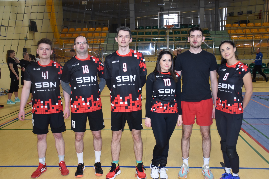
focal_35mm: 36
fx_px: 269
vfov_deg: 36.9
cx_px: 134
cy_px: 90
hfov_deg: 53.1
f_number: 4.5
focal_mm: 24
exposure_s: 1/200
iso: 800
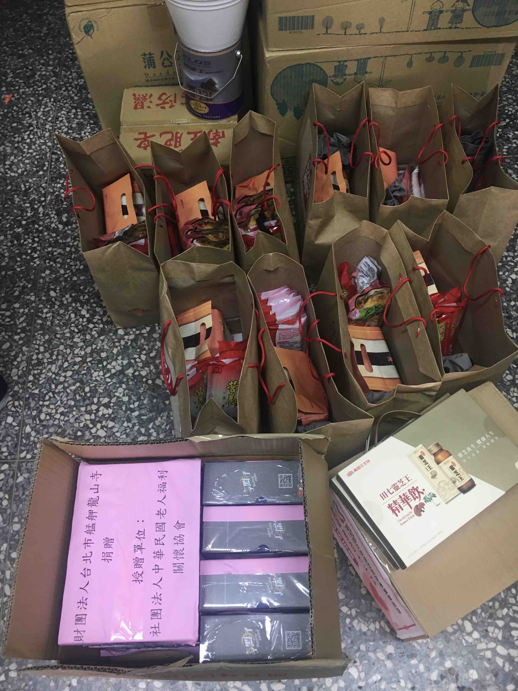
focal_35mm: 29
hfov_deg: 48.2
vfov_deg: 61.7
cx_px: 259
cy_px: 346
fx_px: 579
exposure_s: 1/15
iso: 50
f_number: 2.2
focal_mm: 4.15
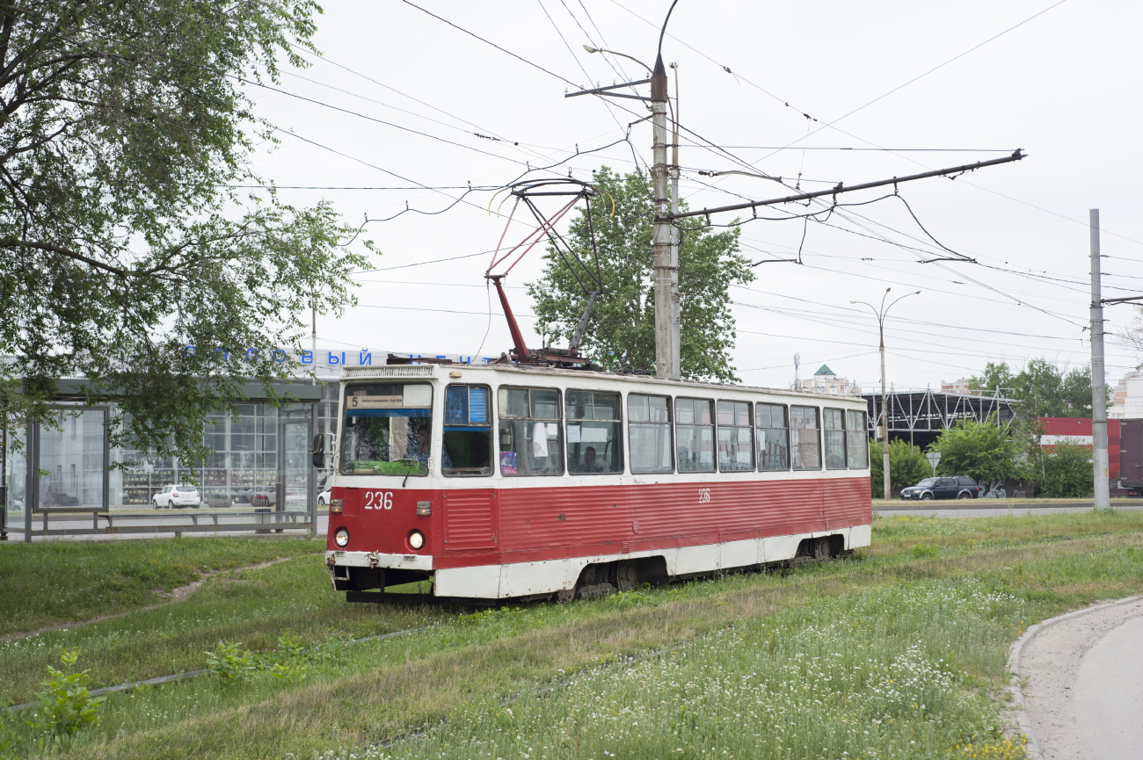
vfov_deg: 27.0
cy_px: 380
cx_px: 572
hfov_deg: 39.6
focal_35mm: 50
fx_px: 1586
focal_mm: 50
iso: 400
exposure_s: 1/500
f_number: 5
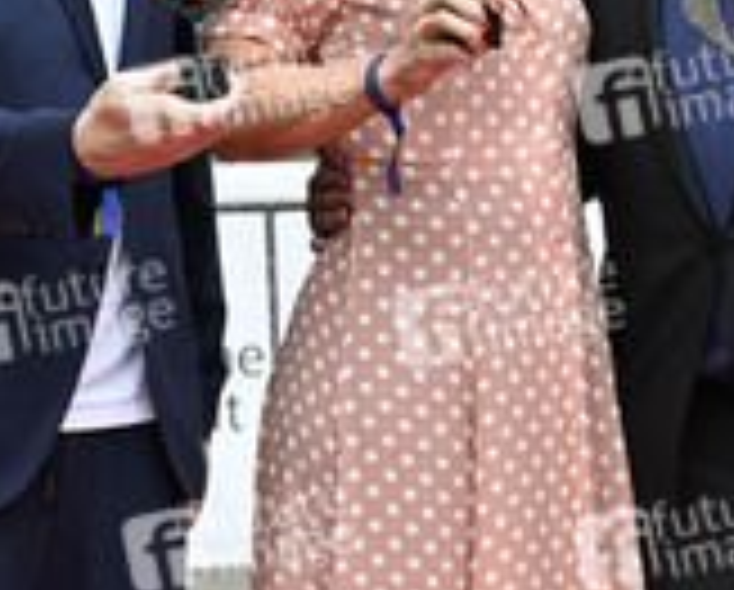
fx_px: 1943
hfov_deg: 21.2
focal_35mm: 89
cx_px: 570
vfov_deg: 16.8
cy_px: -23
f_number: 4.5
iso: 800
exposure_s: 1/500
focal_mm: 34.5
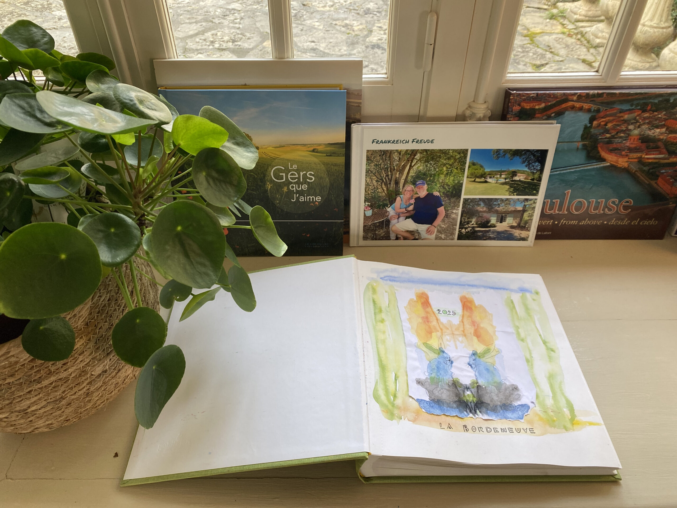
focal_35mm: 26
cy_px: 254
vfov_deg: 53.1
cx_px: 338
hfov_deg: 67.3
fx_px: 508
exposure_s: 1/121
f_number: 1.8
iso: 100
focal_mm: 4.25
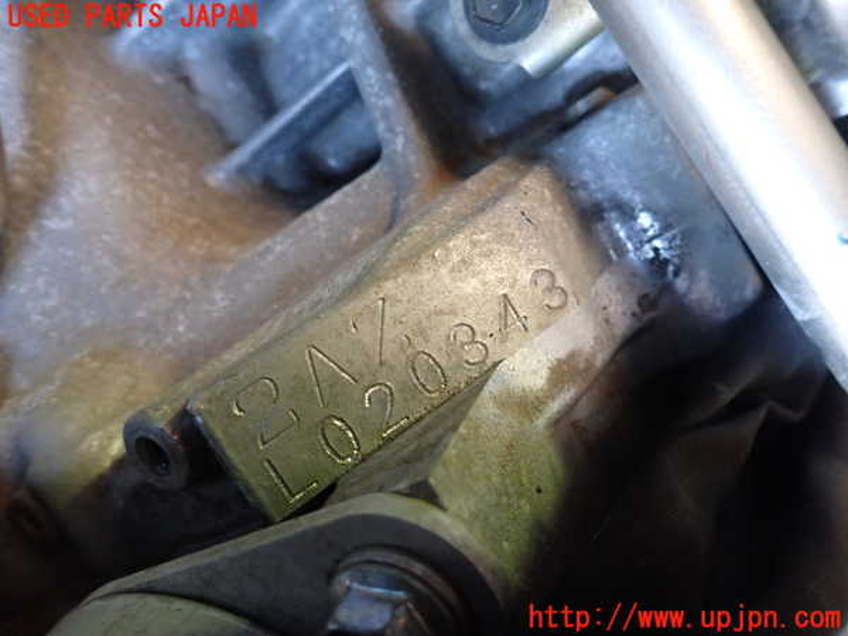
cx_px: 424
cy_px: 318
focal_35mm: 25
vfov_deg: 54.9
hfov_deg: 69.4
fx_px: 612
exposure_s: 1/30
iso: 500
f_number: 2
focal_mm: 4.5
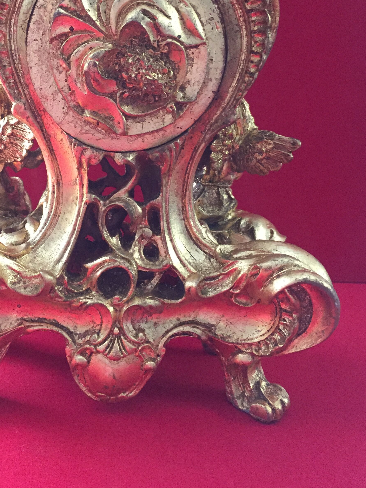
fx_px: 564
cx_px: 126
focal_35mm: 40
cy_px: 154
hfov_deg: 35.7
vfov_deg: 45.9
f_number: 2.2
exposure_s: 1/25
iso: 250
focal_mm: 4.15
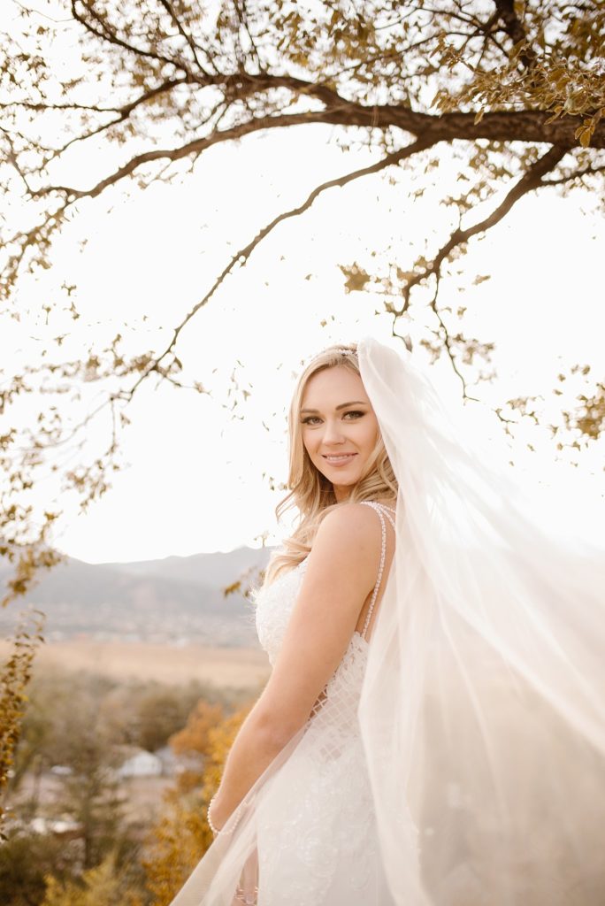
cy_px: 453
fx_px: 881
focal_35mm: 35
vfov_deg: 54.4
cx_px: 302
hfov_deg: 37.9
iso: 200
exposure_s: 1/400
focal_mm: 35
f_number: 2.2
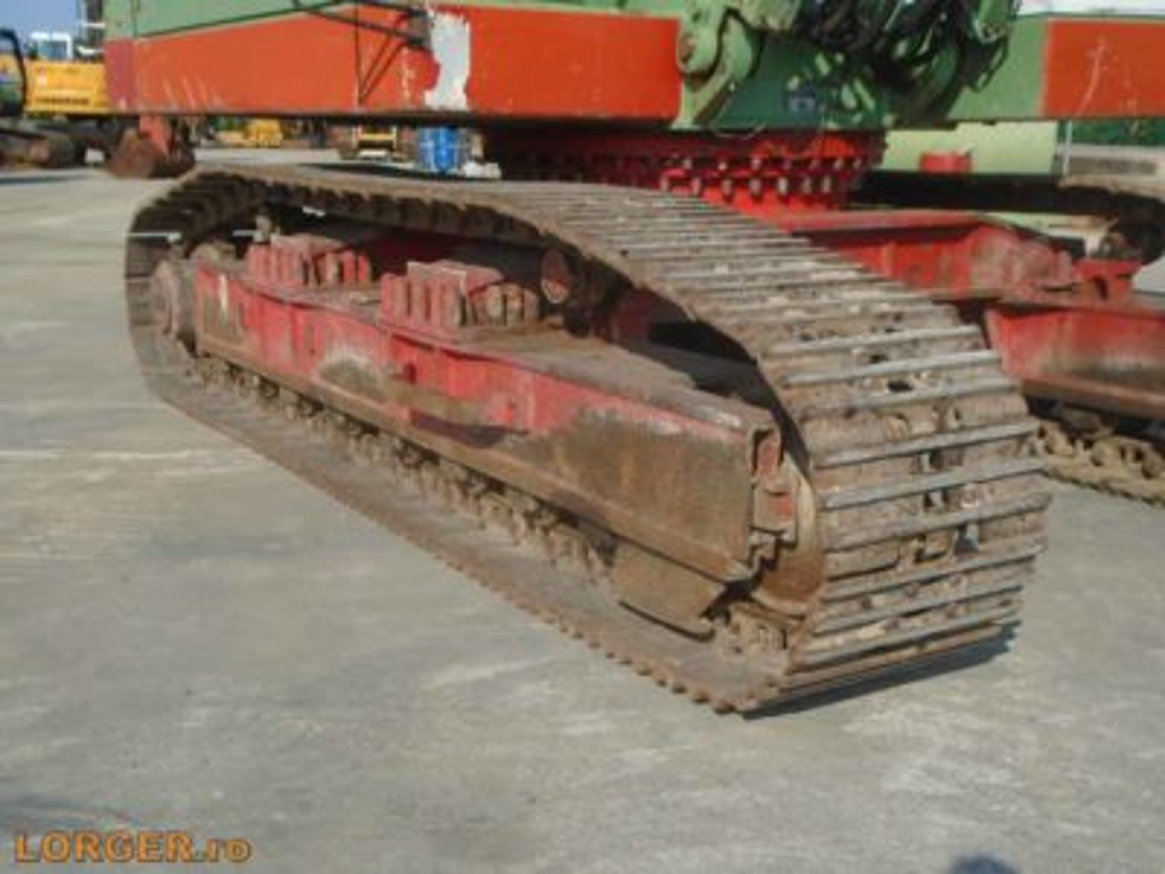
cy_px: 437
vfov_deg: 34.3
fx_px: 1414
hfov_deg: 44.8
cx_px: 582
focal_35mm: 42
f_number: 4.1
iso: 100
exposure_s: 1/800
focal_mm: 7.4
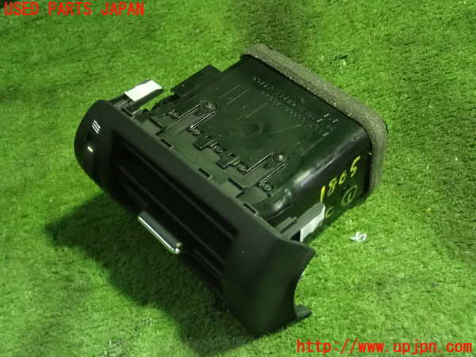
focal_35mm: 47
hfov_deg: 40.4
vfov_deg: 30.9
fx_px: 646
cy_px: 178
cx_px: 238
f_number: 3.1
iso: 1600
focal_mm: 8.4
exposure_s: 1/10
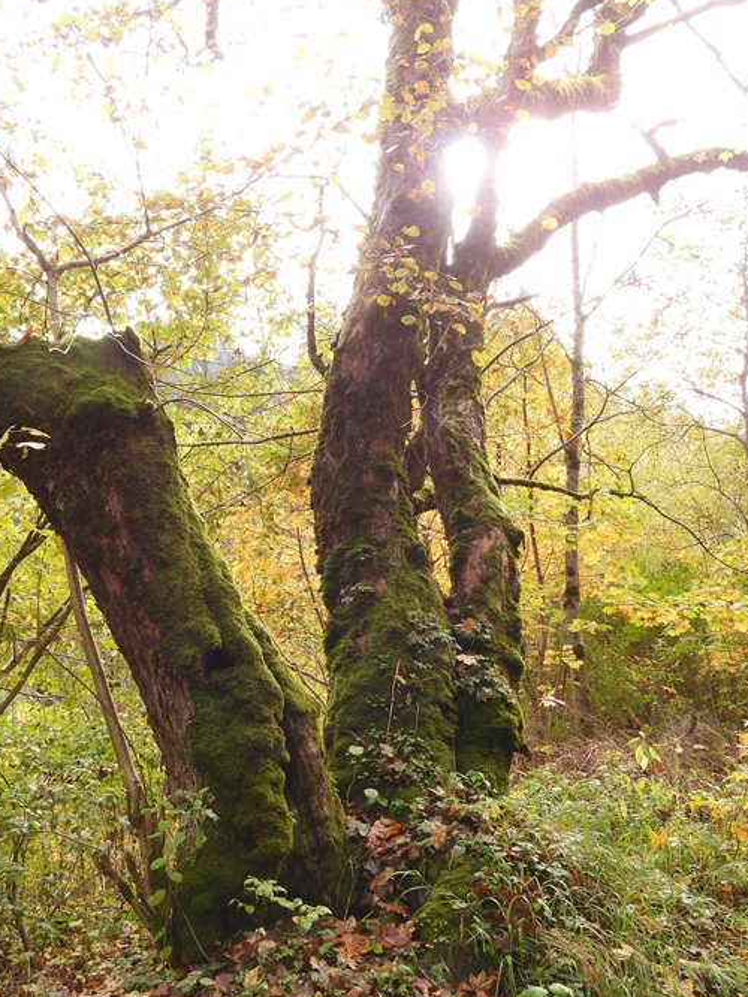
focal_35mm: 36
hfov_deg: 39.5
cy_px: 511
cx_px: 310
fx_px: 1038
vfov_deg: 51.4
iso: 100
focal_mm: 5.4
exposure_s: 1/160
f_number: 3.2
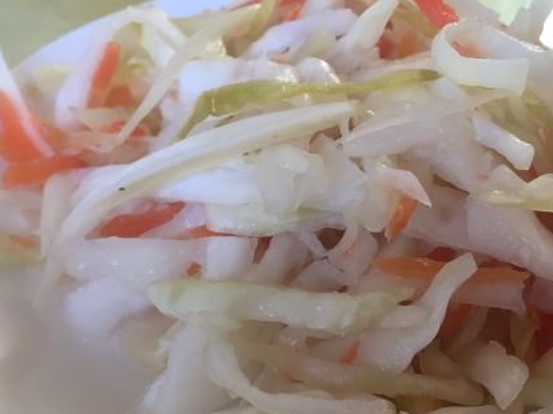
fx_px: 767
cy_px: 251
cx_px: 288
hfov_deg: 39.7
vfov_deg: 30.2
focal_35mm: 48
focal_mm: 4.15
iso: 80
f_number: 2.2
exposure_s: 1/33
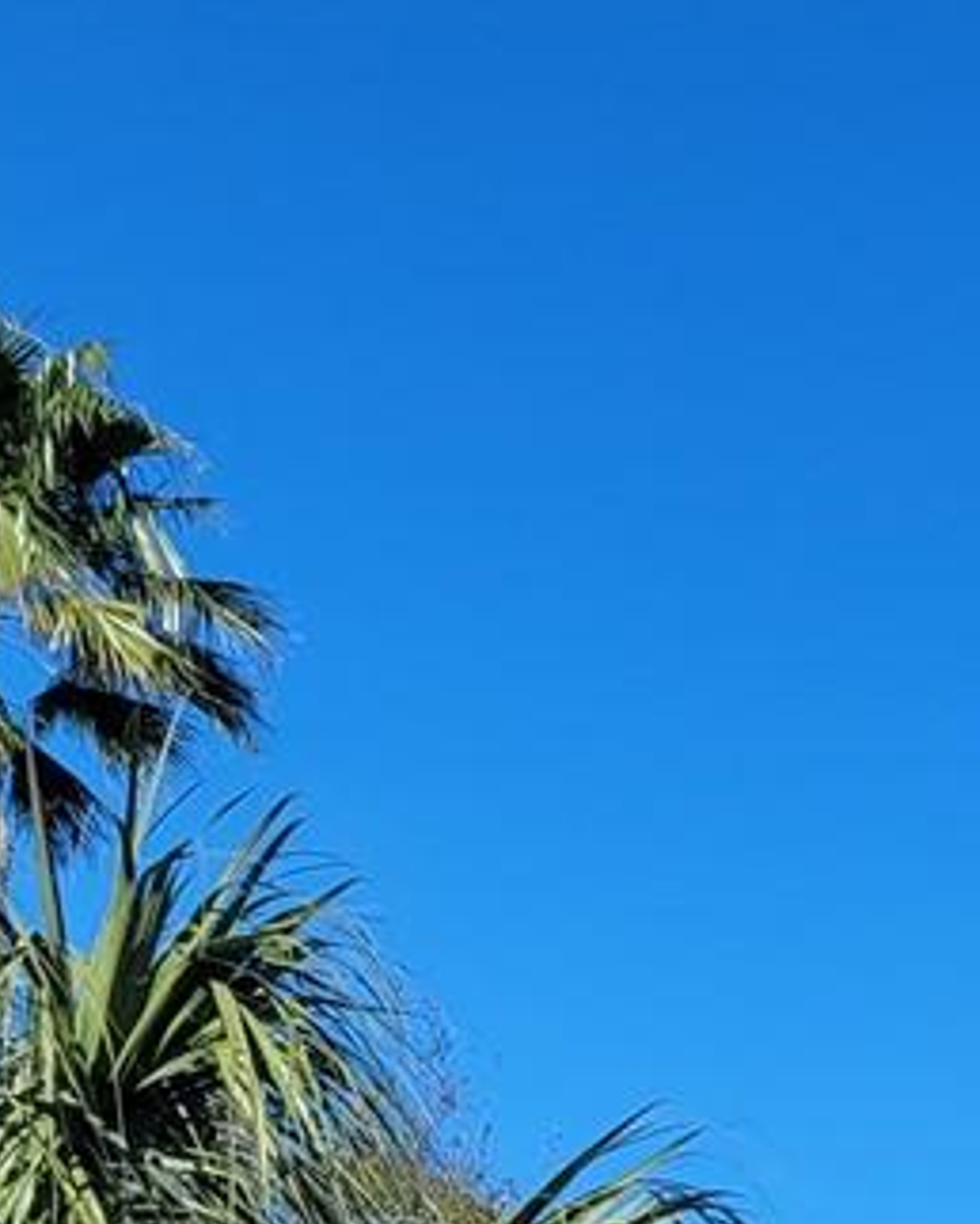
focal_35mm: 126
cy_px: 2060
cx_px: 2264
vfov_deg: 13.9
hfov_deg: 10.7
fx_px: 4564
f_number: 1.8
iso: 40
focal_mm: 5.4
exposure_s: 1/2531
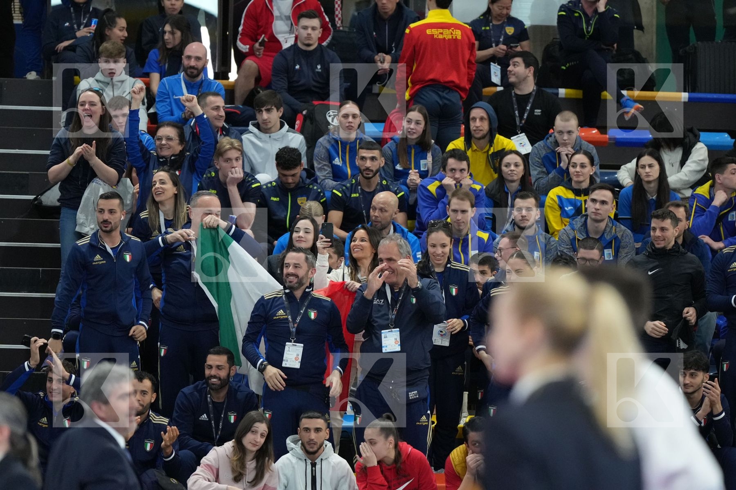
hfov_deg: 7.9
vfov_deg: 5.2
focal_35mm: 262
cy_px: 245
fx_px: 5356
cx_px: 368
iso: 4000
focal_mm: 175
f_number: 2.8
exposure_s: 1/1000
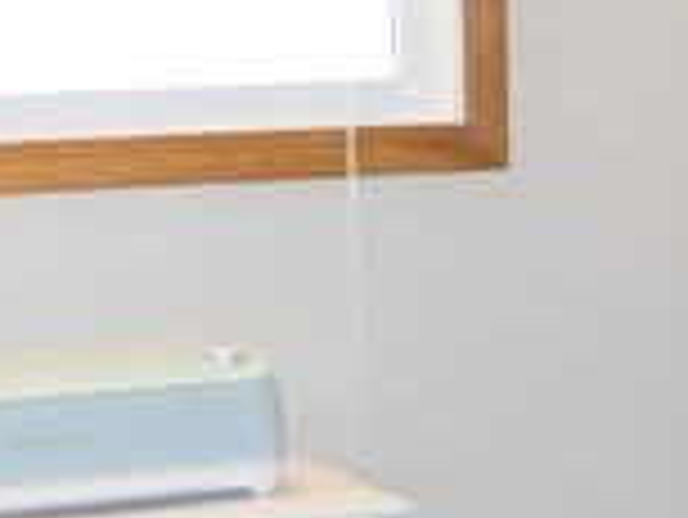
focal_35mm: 167
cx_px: 670
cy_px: 739
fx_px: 3322
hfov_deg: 11.7
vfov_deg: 8.7
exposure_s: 1/30
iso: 200
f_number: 3.1
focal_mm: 4.5
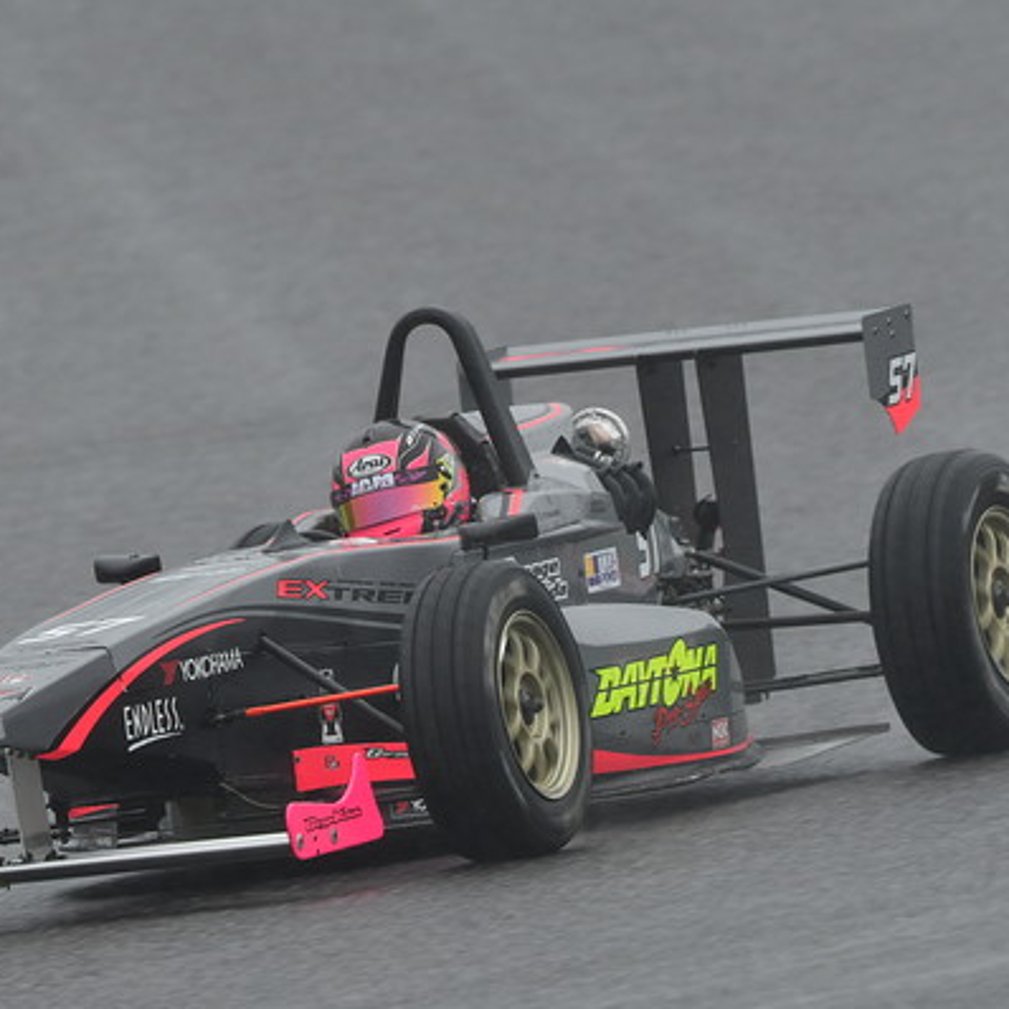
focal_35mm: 1152
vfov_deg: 1.5
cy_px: 525
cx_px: 388
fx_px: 37990
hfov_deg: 1.5
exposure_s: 1/500
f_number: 6.3
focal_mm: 500
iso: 400
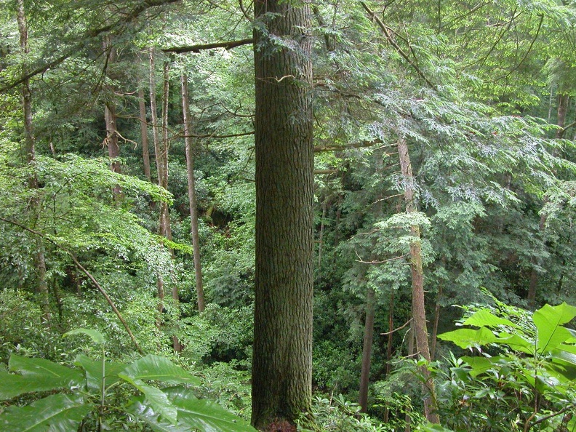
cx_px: 288
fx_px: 566
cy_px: 216
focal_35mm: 34
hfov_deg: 54.0
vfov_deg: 41.8
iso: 400
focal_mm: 8.9
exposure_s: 1/60
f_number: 2.8
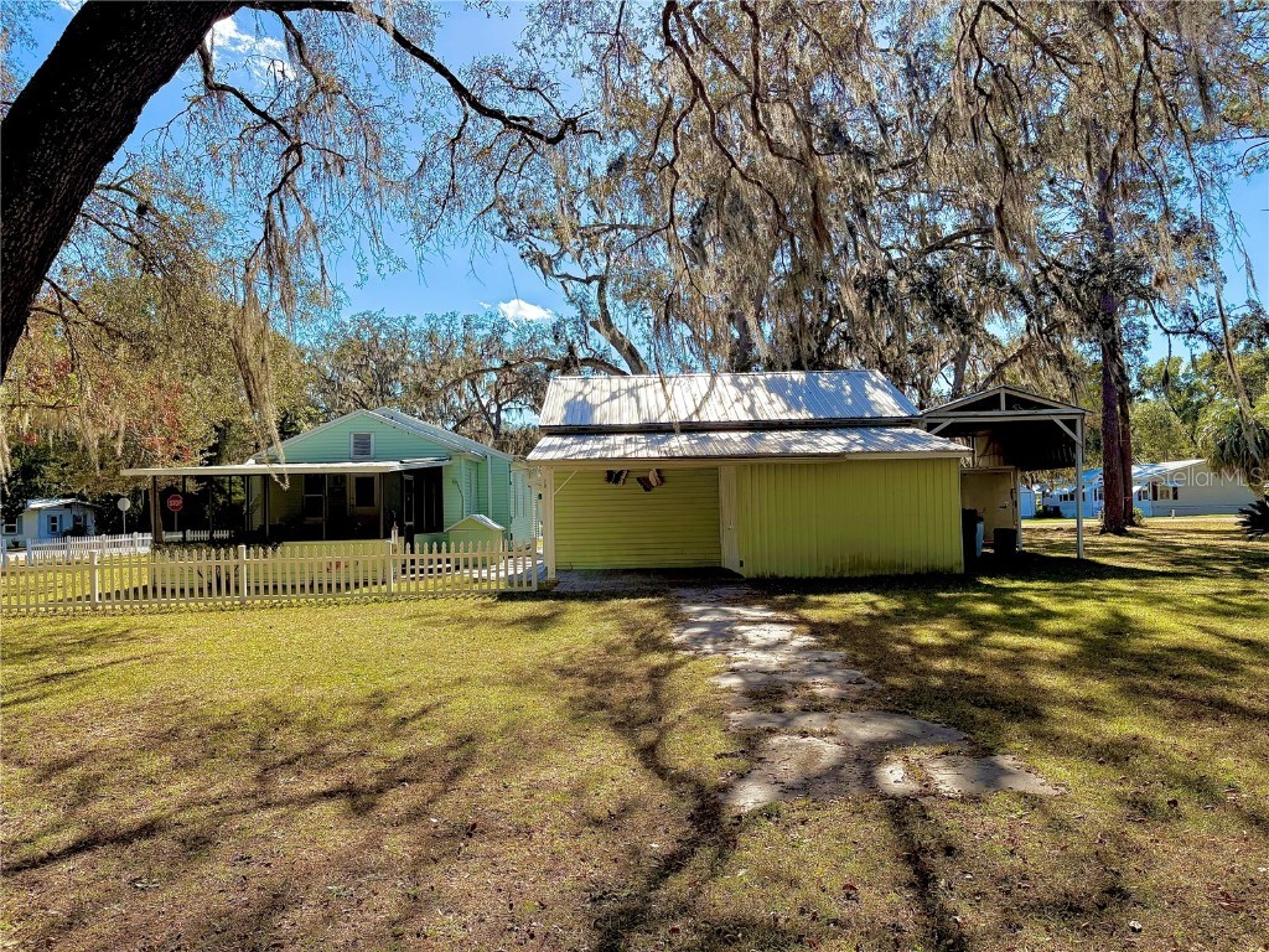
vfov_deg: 53.1
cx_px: 634
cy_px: 476
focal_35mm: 26
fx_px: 953
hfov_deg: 67.3
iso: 64
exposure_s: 1/2538
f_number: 1.6
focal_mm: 5.96
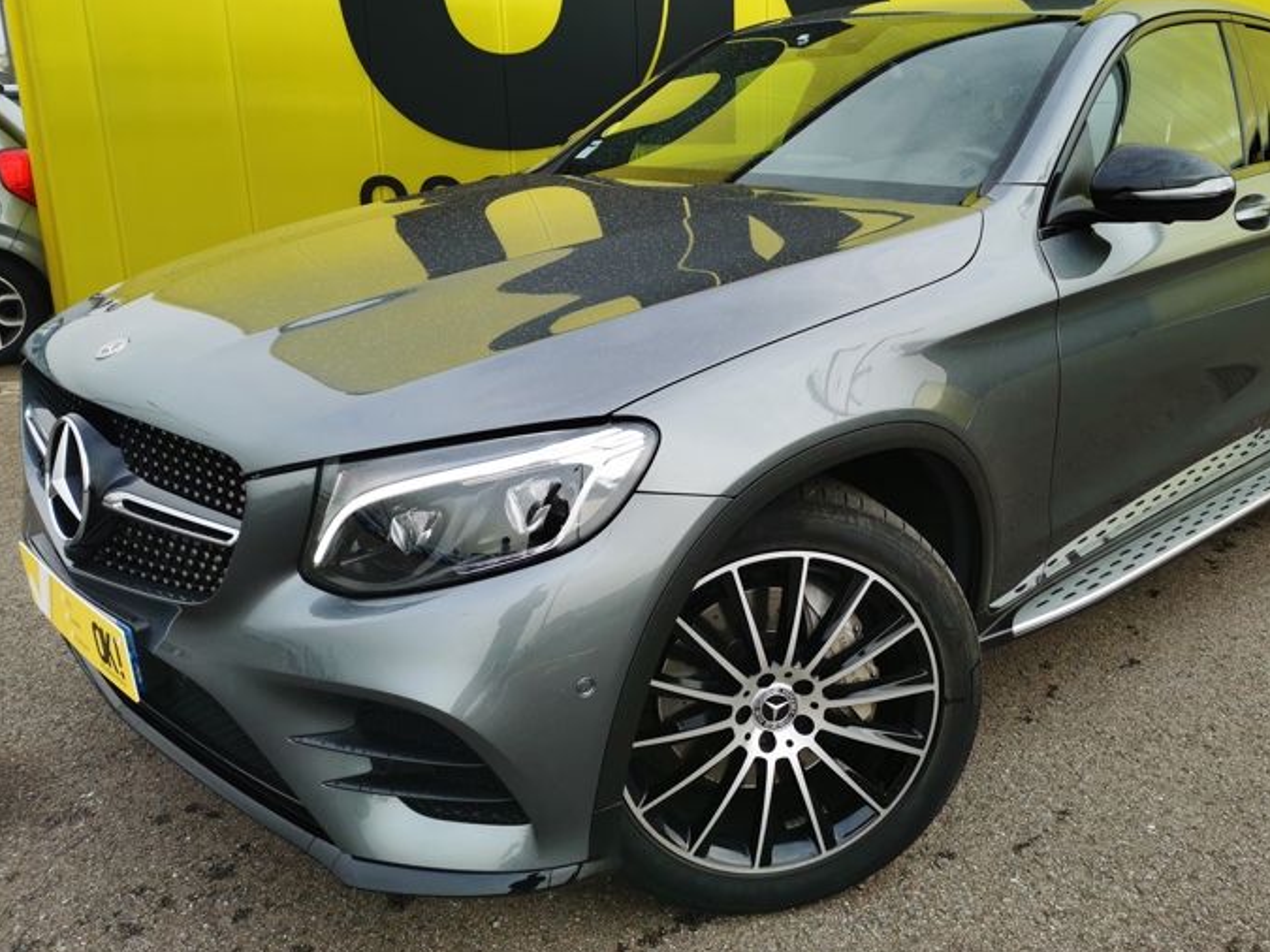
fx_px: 1174
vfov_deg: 44.1
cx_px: 749
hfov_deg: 56.5
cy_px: 425
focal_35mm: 32
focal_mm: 5.58
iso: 50
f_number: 1.8
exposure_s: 1/356
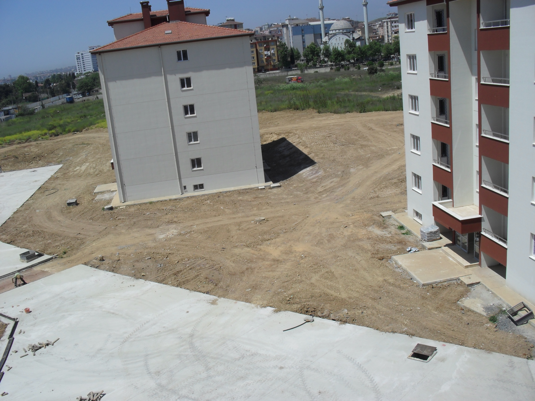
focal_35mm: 35
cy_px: 200
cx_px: 268
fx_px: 541
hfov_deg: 52.6
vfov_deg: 40.7
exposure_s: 1/350
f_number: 8.4
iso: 100
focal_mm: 6.3
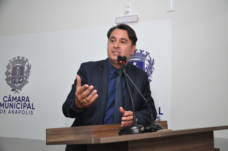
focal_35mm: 60
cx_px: 114
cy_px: 76
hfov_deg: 33.4
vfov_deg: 22.6
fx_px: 380
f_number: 4.5
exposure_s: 1/80
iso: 1600
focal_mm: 40
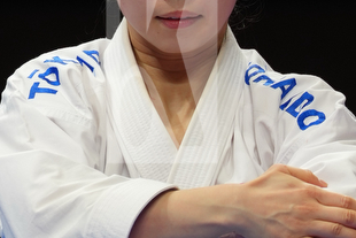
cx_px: 162
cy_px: 519
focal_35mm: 1032
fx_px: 10210
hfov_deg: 2.0
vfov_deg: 1.3
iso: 200
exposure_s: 1/500
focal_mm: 200
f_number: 2.8
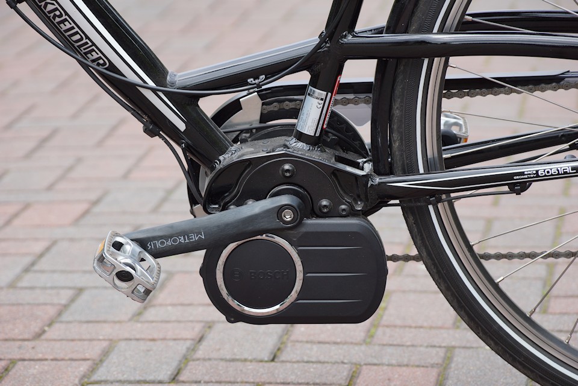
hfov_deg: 10.5
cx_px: 289
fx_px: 3131
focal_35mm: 195
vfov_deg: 7.0
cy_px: 193
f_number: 5.6
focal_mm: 130
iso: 160
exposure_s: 1/200
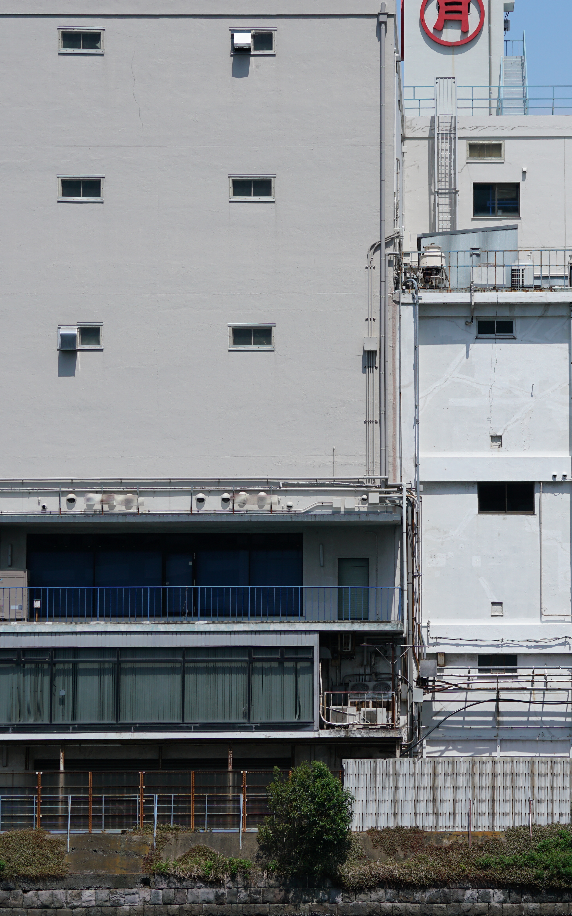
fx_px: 3043
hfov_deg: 10.7
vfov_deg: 17.1
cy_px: 436
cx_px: 373
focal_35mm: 122
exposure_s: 1/1600
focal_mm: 70
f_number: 5.6
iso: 200
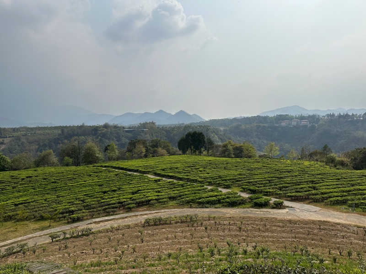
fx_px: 254
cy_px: 137
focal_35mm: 24
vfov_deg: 56.8
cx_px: 183
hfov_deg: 71.6
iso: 80
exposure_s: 1/13699
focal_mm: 6.86
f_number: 1.78
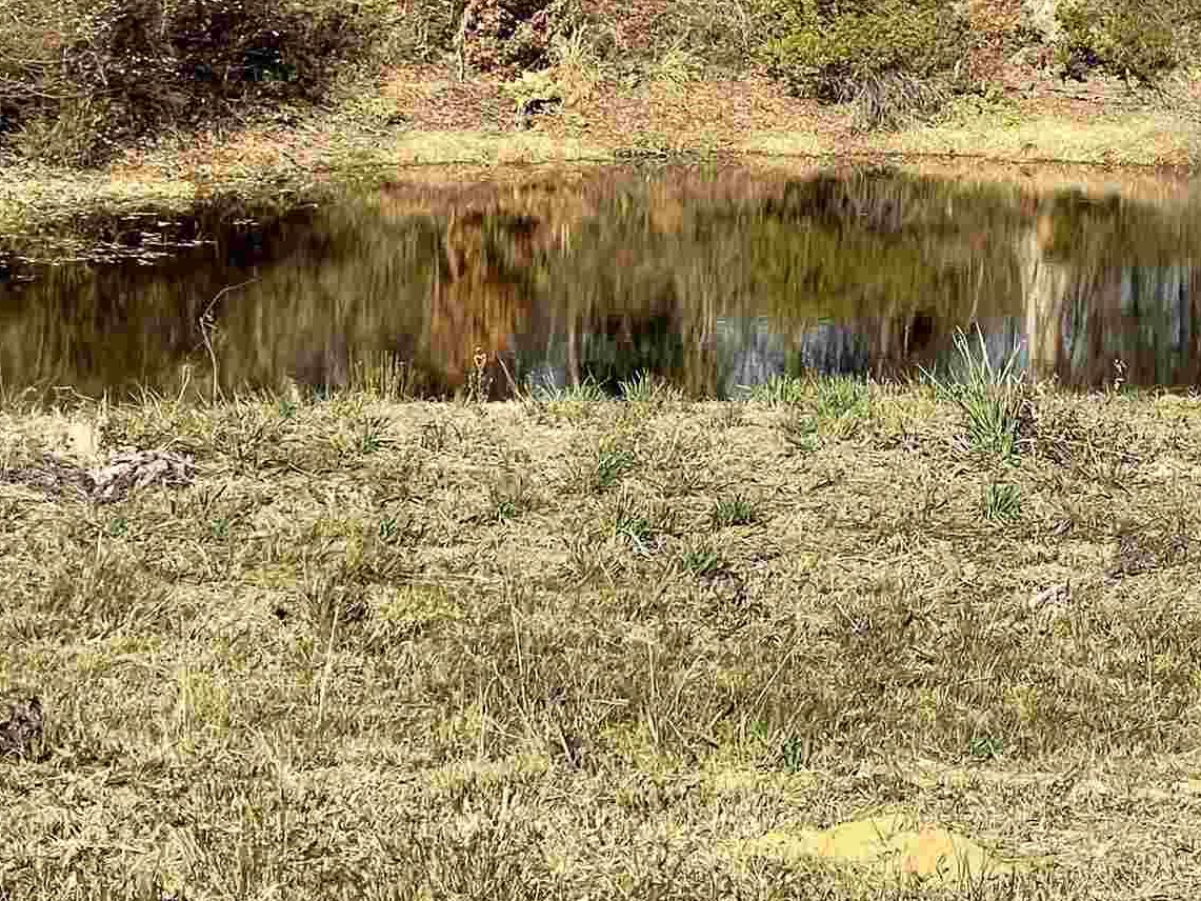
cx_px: 1104
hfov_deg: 13.9
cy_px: -205
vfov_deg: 10.4
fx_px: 4858
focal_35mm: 140
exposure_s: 1/1170
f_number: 2
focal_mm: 6
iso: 25
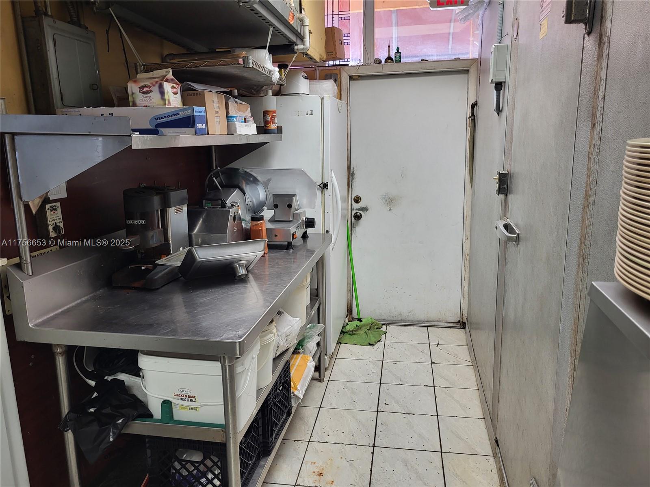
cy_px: 244
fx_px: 488
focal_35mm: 26
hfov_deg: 67.3
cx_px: 325
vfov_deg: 53.1
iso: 80
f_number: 1.8
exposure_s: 1/30
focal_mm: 5.4
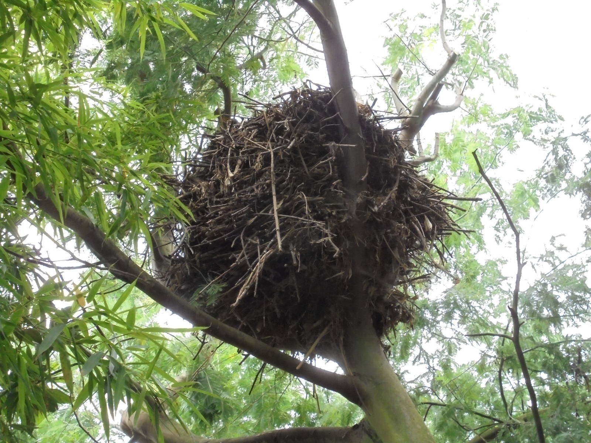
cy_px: 222
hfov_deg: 34.3
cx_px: 296
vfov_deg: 26.1
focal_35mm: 56
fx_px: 956
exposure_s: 1/30
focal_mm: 10.1
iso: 320
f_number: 5.2
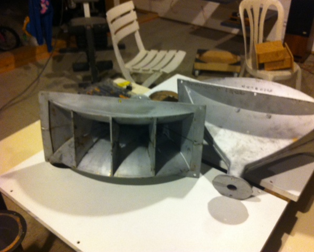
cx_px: 169
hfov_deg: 49.0
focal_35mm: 37
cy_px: 125
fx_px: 344
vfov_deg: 40.1
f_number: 2.8
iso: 250
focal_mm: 3.85
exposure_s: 1/15
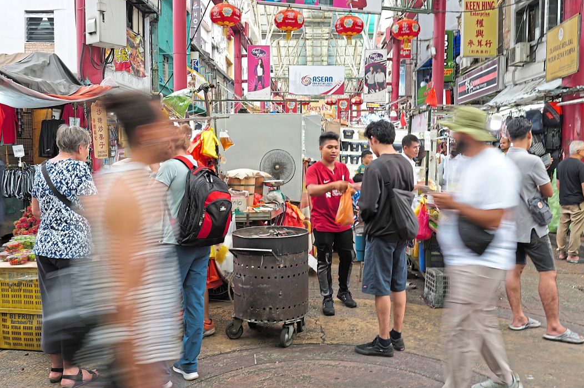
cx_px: 300
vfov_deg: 39.9
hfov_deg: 57.2
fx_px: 535
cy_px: 179
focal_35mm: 33
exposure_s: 1/8
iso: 100
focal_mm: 28
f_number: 6.3
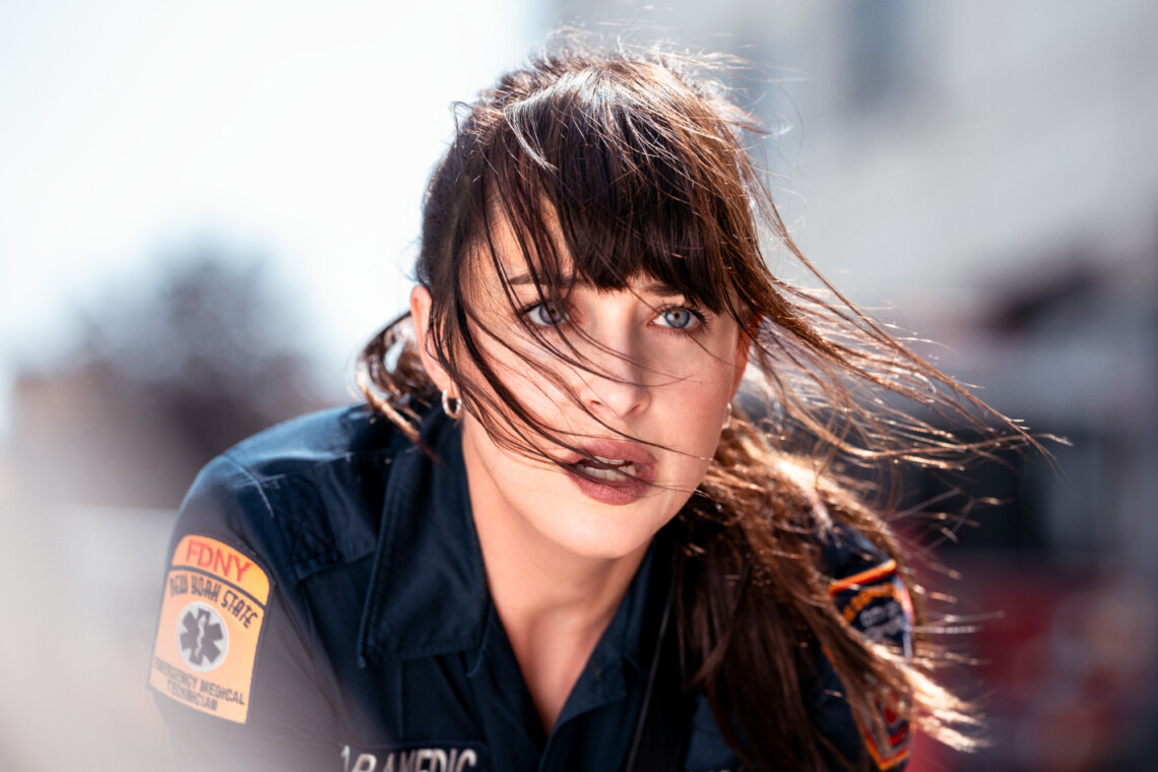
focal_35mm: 135
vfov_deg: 10.2
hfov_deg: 15.2
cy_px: 386
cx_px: 579
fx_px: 4342
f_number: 3.2
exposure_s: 1/1250
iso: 250
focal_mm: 135
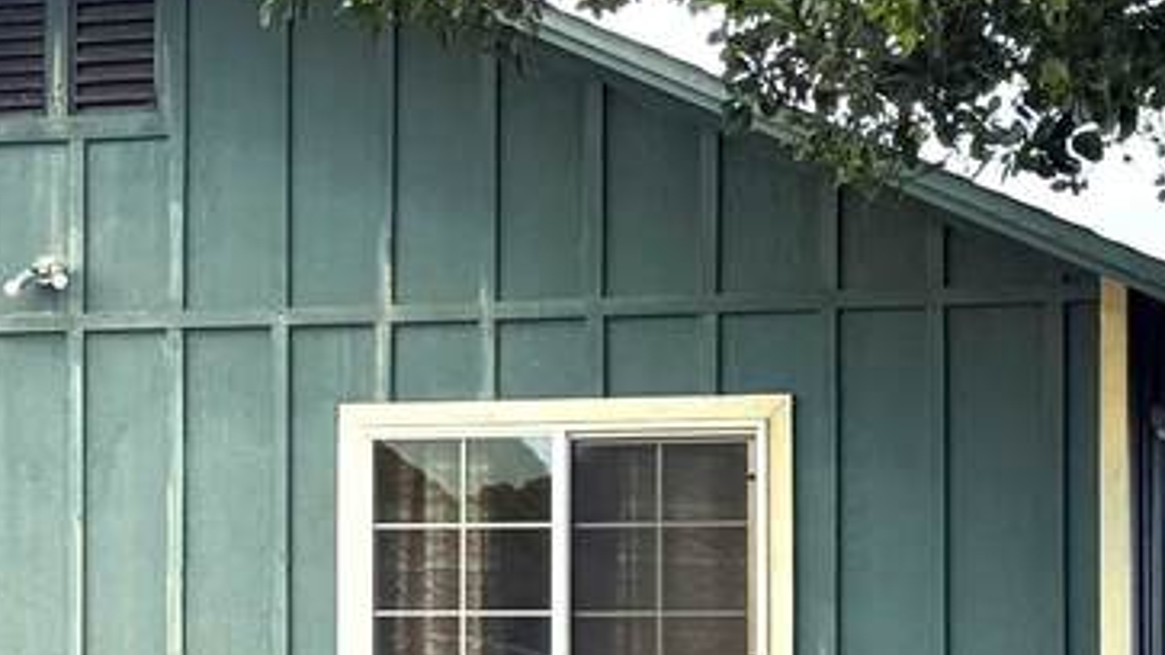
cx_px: 26
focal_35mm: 146
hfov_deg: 14.5
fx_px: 4509
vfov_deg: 8.3
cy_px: 469
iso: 80
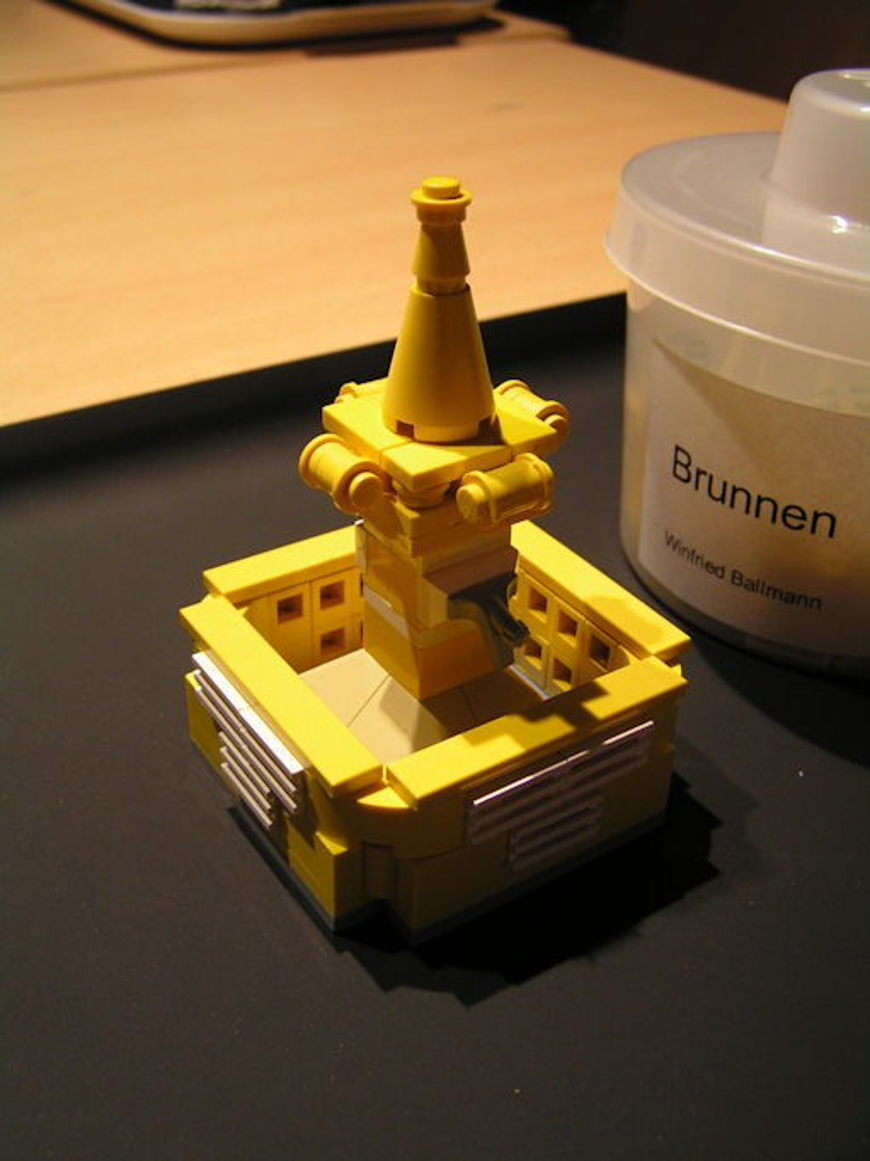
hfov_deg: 37.7
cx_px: 435
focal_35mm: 38
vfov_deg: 49.0
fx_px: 1274
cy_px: 580
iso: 50
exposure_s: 1/40
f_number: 2.8
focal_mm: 6.3
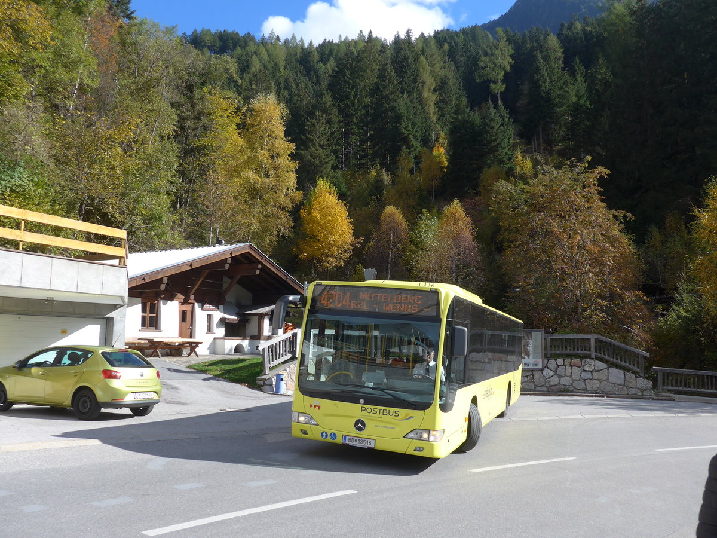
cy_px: 269
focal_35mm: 29
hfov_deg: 61.7
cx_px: 358
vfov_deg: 48.2
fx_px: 601
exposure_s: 1/800
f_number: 2.8
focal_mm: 6
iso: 80
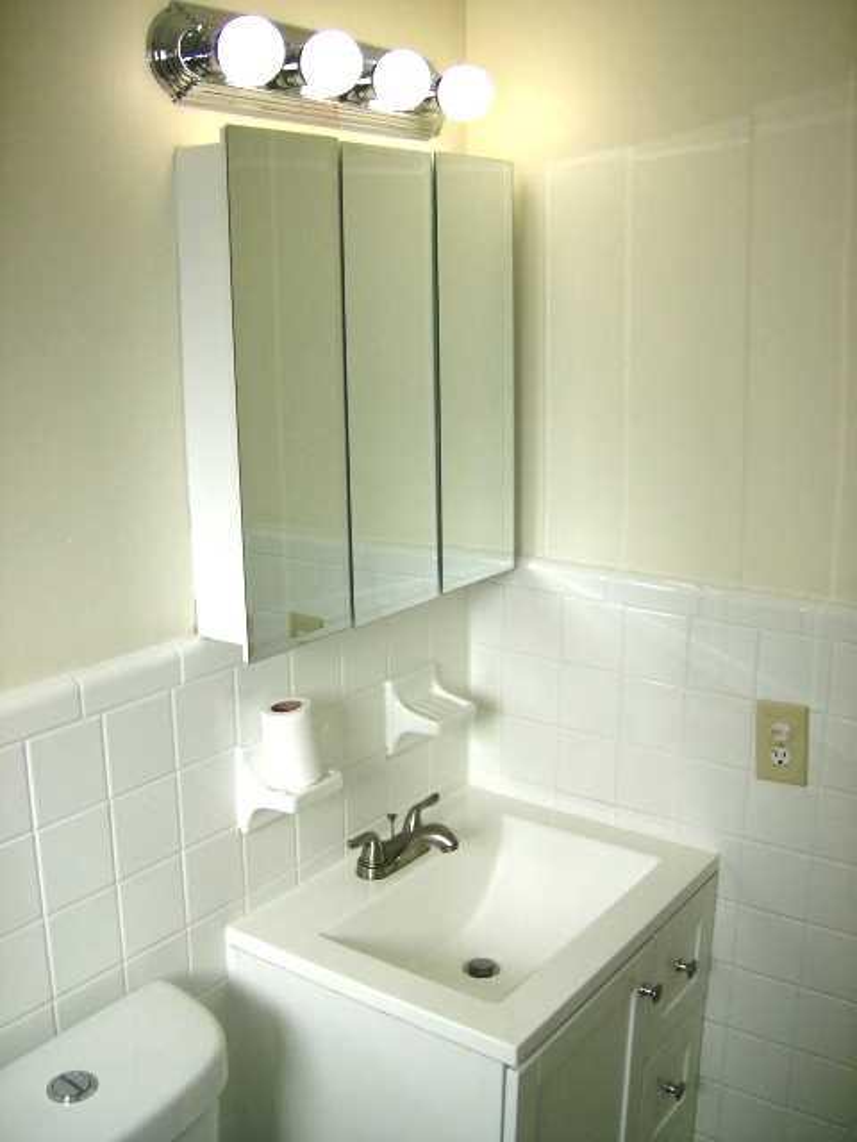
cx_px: 428
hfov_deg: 39.7
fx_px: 1188
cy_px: 571
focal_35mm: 36
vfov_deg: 51.4
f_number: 2.8
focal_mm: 6
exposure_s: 1/79.3
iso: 100
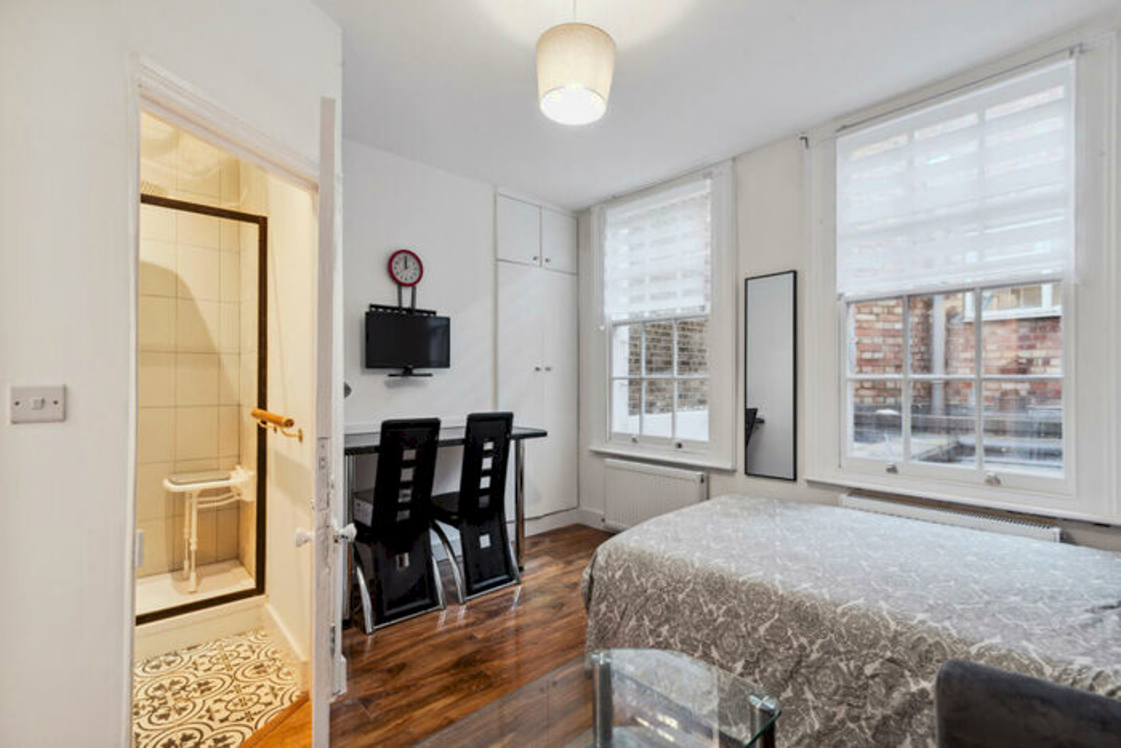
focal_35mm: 16
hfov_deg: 96.7
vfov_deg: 73.8
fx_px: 498
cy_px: 374
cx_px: 560
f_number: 11
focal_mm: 16
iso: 400
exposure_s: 1/3.33
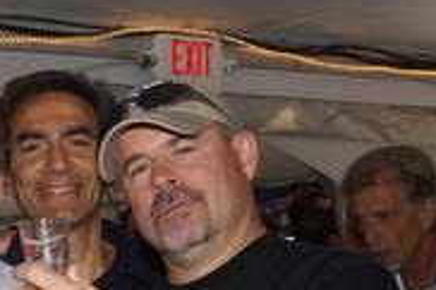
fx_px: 1198
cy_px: 313
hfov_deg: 20.0
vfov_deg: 13.5
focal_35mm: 99
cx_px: 2
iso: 400
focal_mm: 24
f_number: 8
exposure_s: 1/60
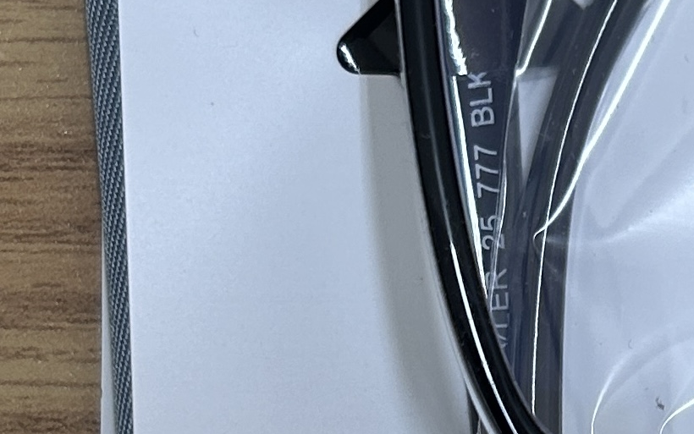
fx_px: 2422
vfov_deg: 10.2
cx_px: 573
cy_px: 424
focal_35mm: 128
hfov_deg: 16.2
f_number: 1.5
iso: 100
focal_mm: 5.7
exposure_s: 1/120
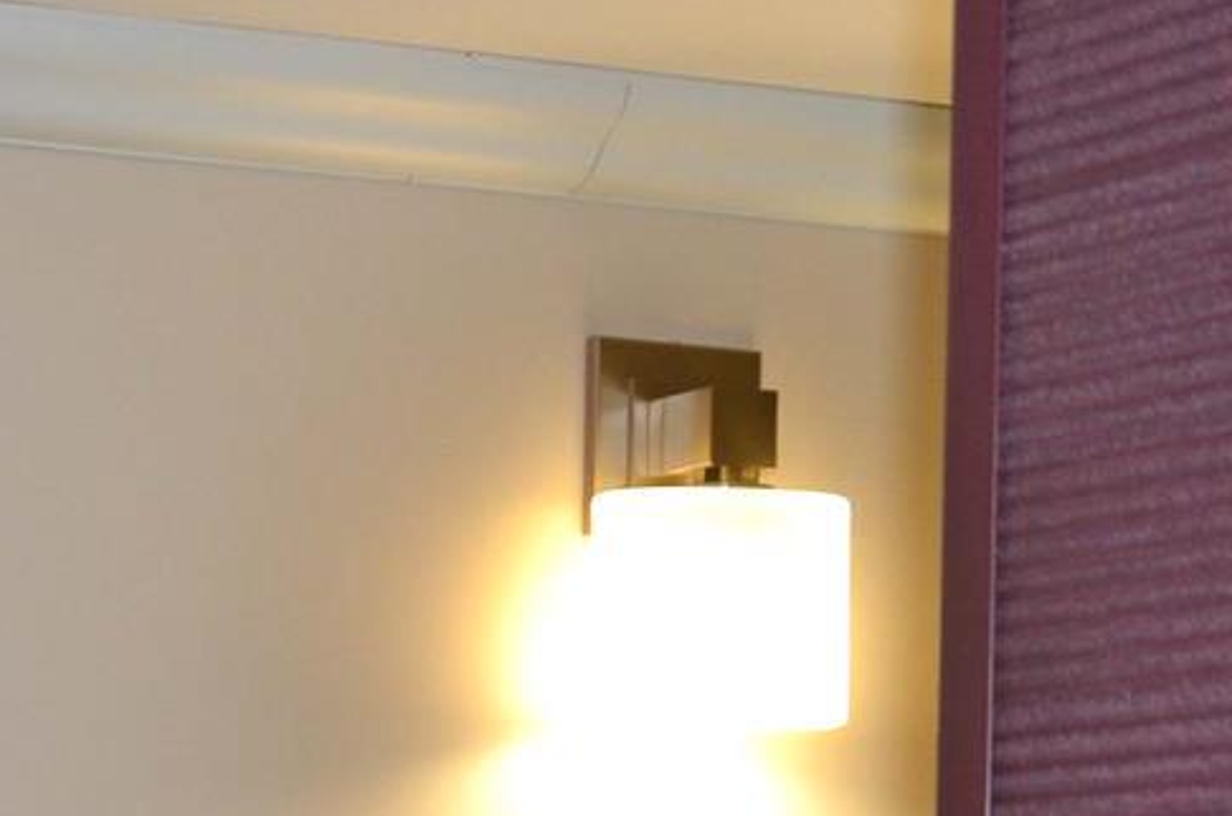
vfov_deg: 9.5
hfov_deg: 13.6
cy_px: 1262
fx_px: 4748
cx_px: -796
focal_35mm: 139
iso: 400
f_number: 4
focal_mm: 22
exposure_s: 1/60
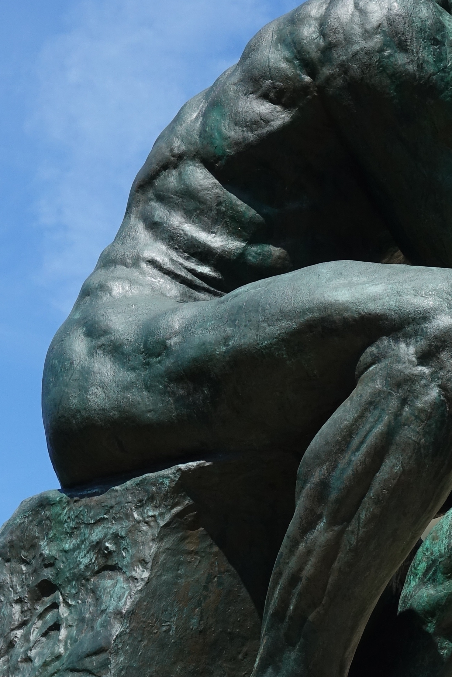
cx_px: 333
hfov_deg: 10.5
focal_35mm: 130
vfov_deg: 15.7
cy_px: 454
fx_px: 2449
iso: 125
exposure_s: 1/400
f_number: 5.6
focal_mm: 19.48
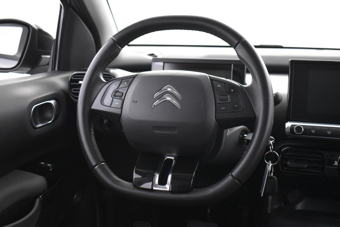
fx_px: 382
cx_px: 170
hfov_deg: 47.9
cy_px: 114
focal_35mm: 40
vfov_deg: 33.0
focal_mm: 27
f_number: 4
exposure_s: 1/20
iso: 3200
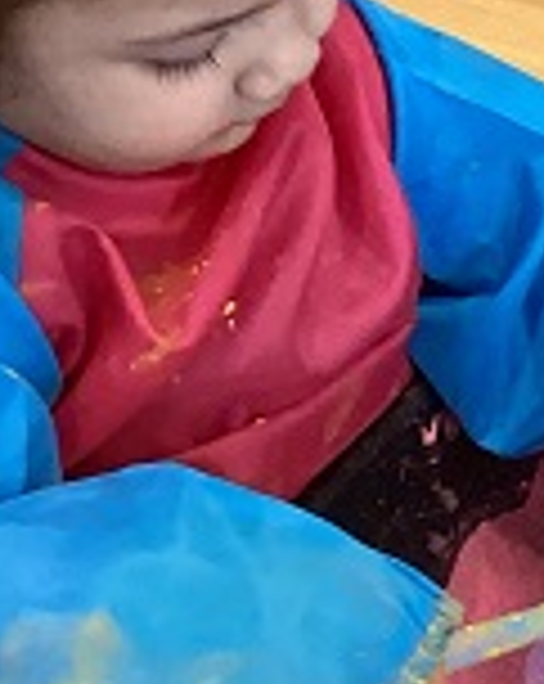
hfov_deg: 10.6
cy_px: 158
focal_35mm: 133
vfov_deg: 14.4
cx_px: 1101
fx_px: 2685
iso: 200
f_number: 2.4
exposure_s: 1/60
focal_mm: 3.3
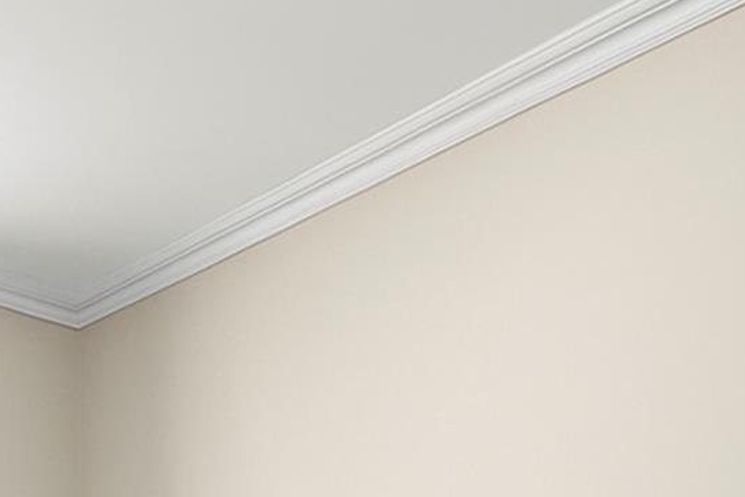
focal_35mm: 53
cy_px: 721
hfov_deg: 37.5
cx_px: 412
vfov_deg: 21.8
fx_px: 1097
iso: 800
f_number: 8
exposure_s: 1/2
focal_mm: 14
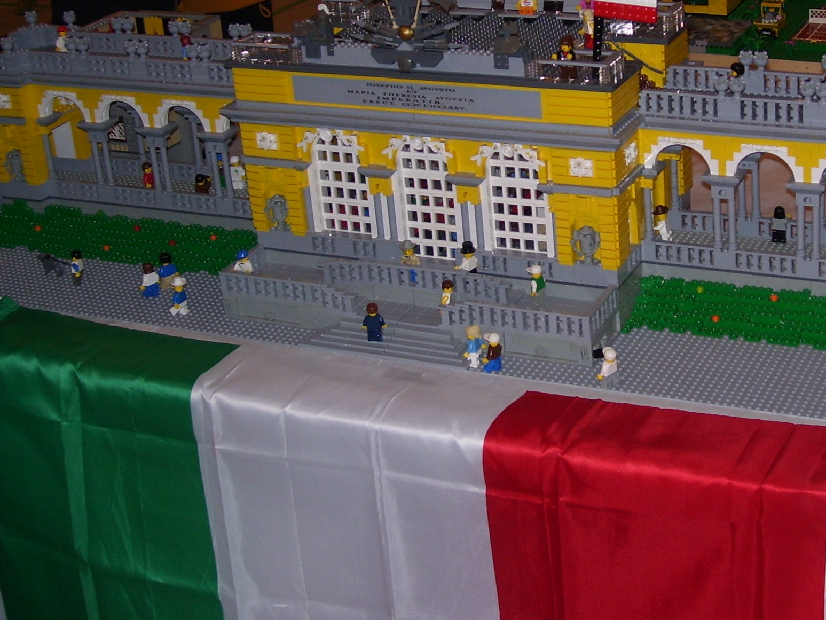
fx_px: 1599
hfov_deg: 28.8
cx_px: 542
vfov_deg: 21.8
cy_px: 195
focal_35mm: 67
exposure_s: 1/60
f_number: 3
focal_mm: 7.6
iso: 80
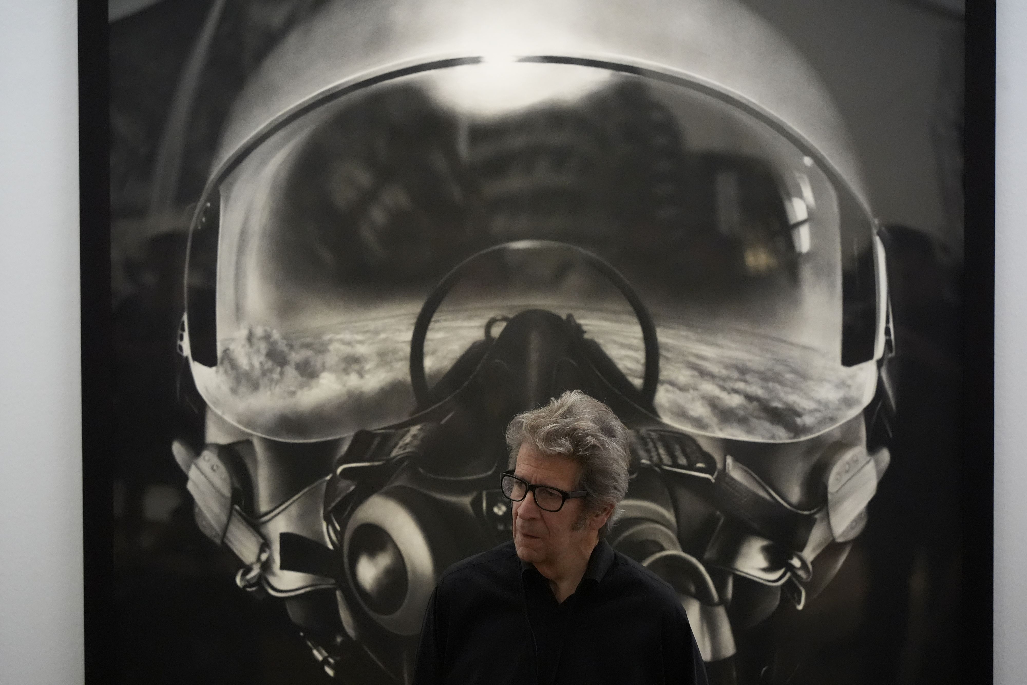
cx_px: 514
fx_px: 3224
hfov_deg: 18.1
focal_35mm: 113
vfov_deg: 12.1
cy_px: 342
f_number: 5
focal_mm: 113
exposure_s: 1/160
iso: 8000
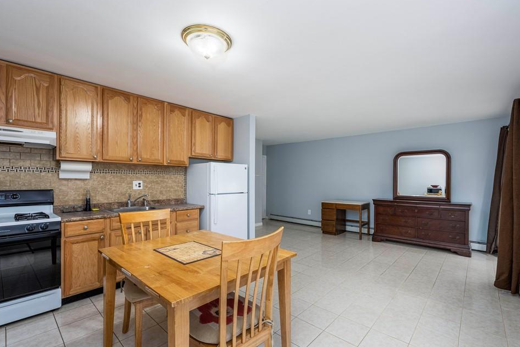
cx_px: 281
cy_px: 182
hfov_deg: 96.5
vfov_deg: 73.7
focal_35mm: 16
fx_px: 231
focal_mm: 14
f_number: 7.1
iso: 200
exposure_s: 1/200
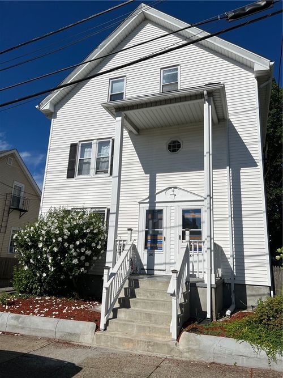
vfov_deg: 67.3
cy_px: 189
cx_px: 142
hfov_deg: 53.0
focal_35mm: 26
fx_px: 284
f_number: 1.5
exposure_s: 1/16393
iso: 50
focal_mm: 5.7
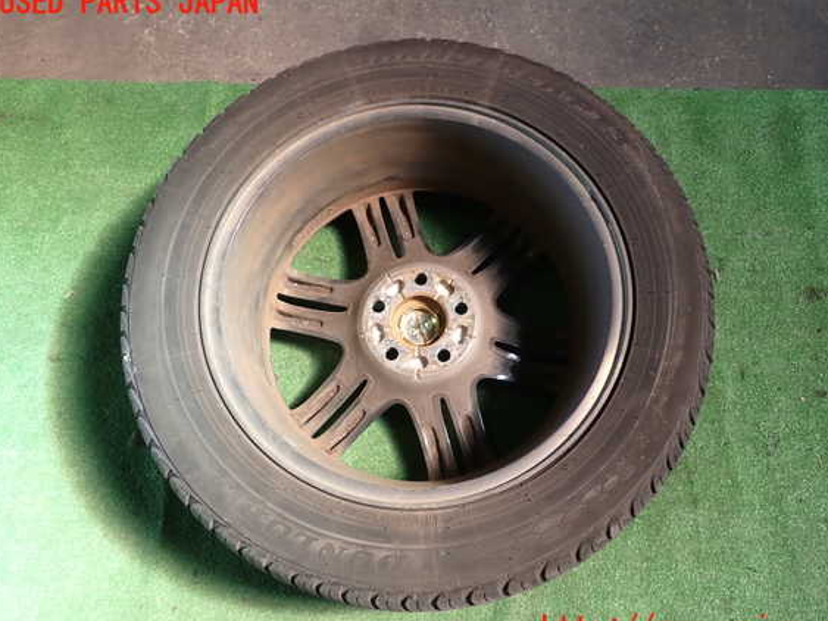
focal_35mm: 32
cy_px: 316
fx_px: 765
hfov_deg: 56.8
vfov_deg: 44.1
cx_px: 432
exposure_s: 1/60
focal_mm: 5.4
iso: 160
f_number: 2.3
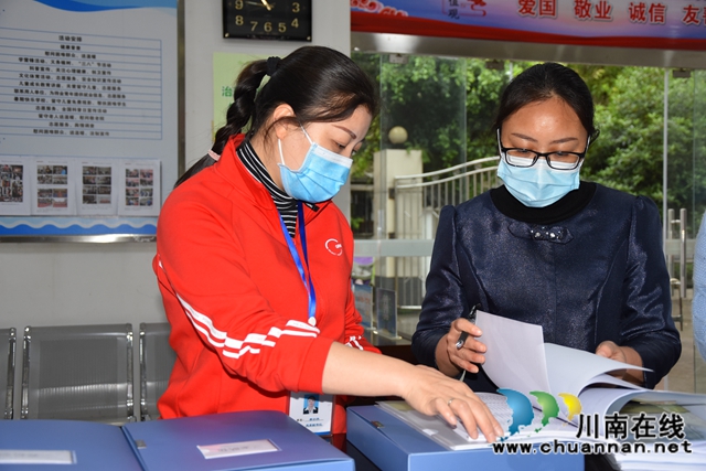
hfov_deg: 43.6
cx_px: 353
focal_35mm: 45
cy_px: 236
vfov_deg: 29.9
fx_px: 883
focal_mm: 30
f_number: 4.2
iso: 400
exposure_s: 1/60
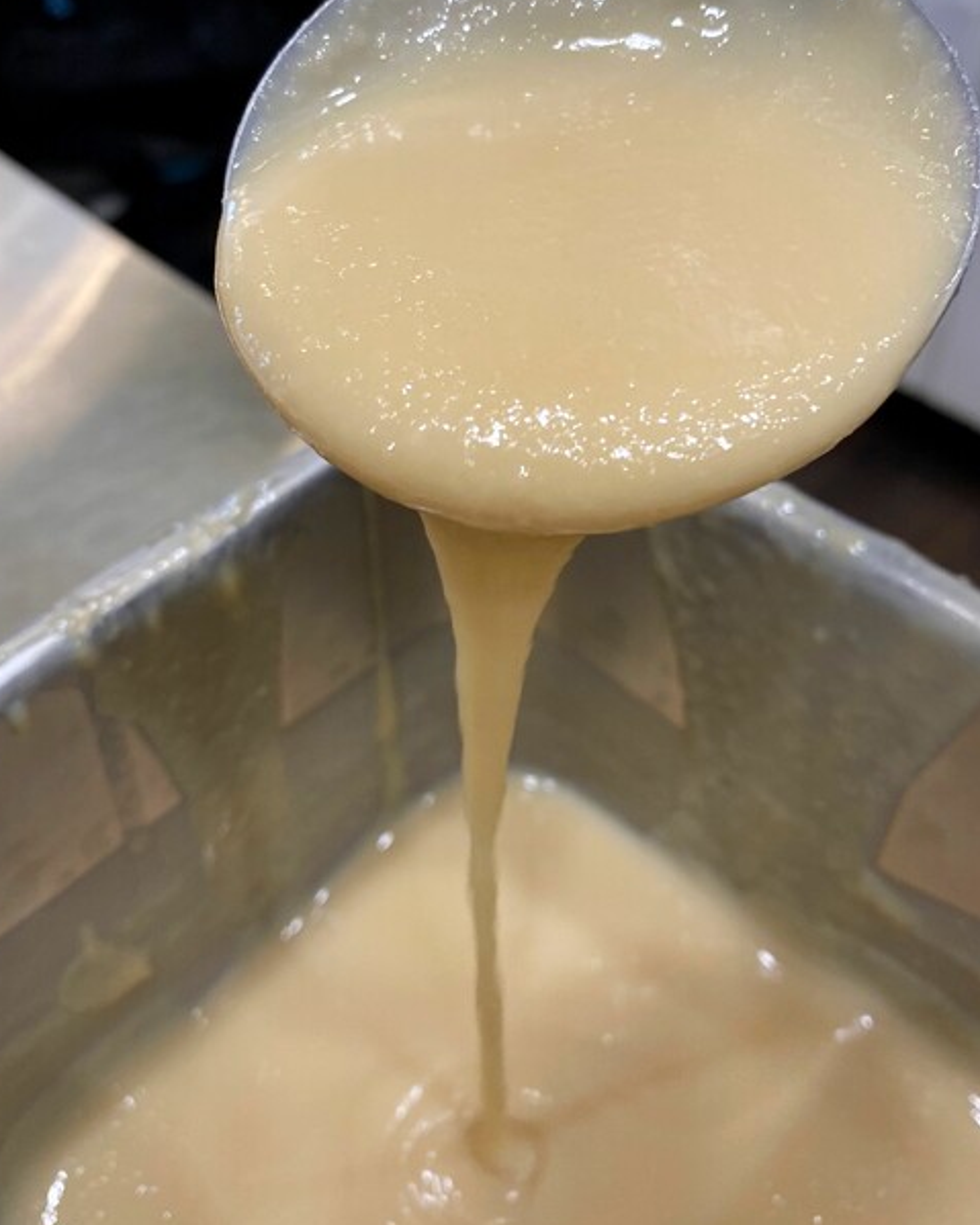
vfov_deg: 49.9
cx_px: 490
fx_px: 1306
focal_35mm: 36
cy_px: 483
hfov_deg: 41.1
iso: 64
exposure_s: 1/60
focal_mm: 4.25
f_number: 1.8
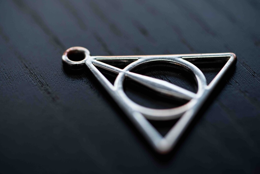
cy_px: 87
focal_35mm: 105
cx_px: 130
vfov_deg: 13.0
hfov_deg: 19.5
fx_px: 758
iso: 250
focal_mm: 105
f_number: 5
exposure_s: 1/80
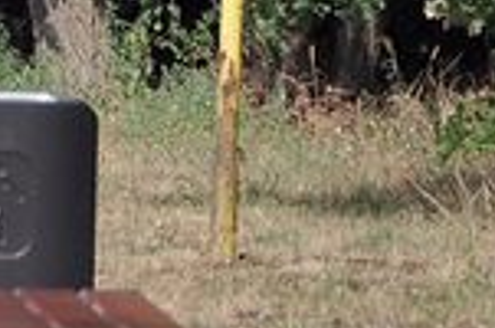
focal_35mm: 886
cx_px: -711
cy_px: -182
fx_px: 12154
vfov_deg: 1.5
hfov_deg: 2.3
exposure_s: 1/1000
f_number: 8
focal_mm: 105
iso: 400
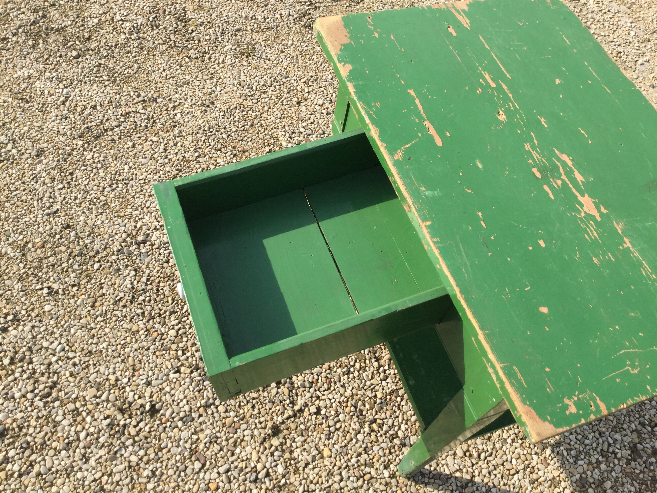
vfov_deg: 45.4
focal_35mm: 31
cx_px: 328
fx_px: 588
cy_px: 246
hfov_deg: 58.4
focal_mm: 3.3
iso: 25
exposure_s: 1/886
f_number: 2.4
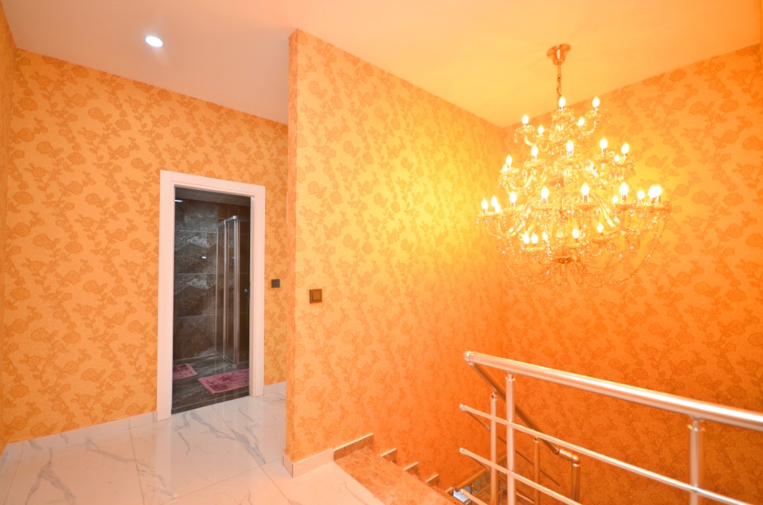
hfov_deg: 100.5
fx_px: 317
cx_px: 382
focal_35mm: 15
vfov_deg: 77.1
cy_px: 252
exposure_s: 1/60
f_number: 4
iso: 450
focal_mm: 10
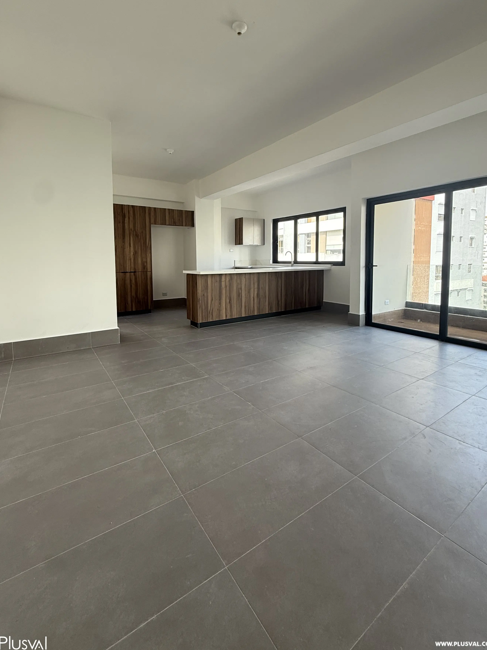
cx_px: 238
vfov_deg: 94.0
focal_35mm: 16
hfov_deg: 78.1
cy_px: 282
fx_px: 300
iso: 64
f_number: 2.2
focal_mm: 2.22
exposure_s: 1/104
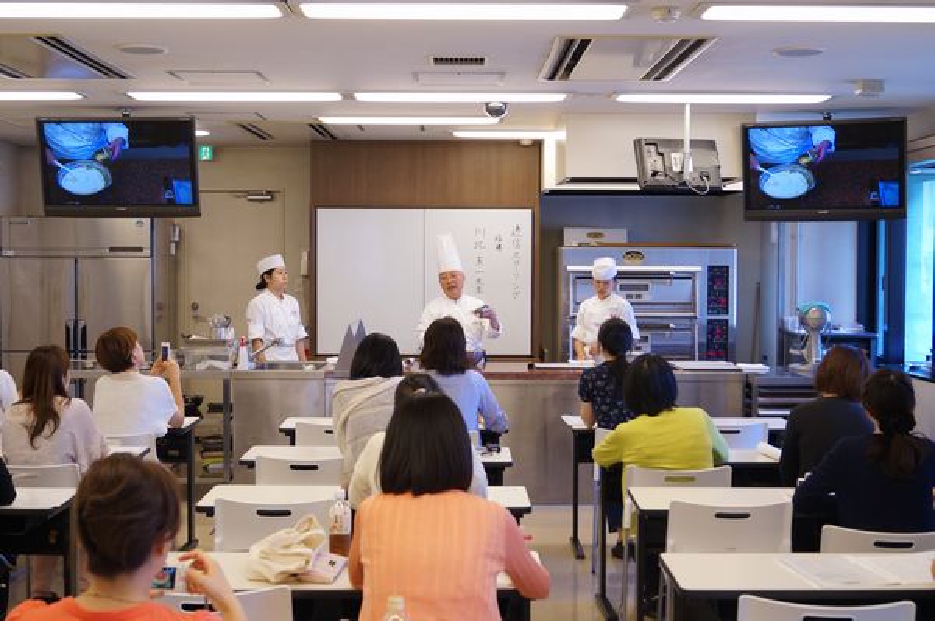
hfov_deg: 43.6
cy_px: 310
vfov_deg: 29.8
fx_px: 1168
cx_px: 468
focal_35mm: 45
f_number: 4.5
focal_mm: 30
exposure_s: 1/60
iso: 400
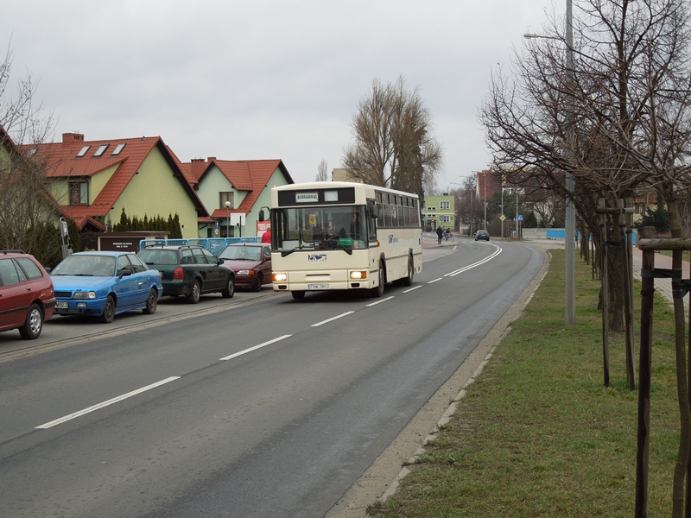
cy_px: 259
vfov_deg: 24.0
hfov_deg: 31.7
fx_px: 1218
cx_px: 346
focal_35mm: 61
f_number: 4.3
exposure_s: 1/160
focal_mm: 11
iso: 140
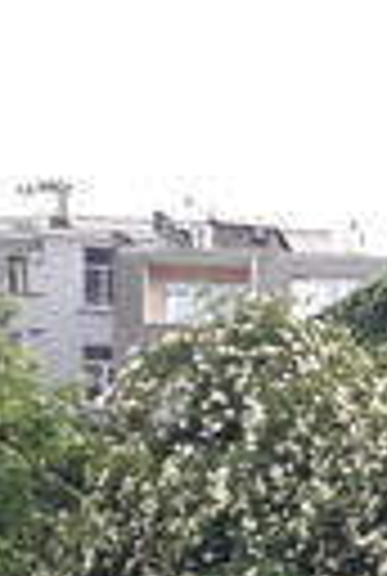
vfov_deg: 13.5
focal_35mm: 140
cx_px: 922
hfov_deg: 8.9
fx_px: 2245
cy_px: 932
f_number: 1.7
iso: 50
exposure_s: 1/50
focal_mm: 3.71
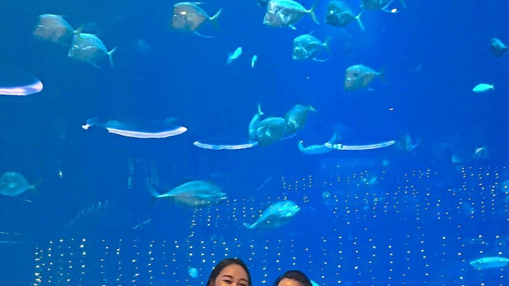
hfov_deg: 45.5
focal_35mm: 45
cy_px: 208
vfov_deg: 26.2
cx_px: 243
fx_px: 607
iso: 500
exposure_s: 1/17
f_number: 2.2
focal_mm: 4.15
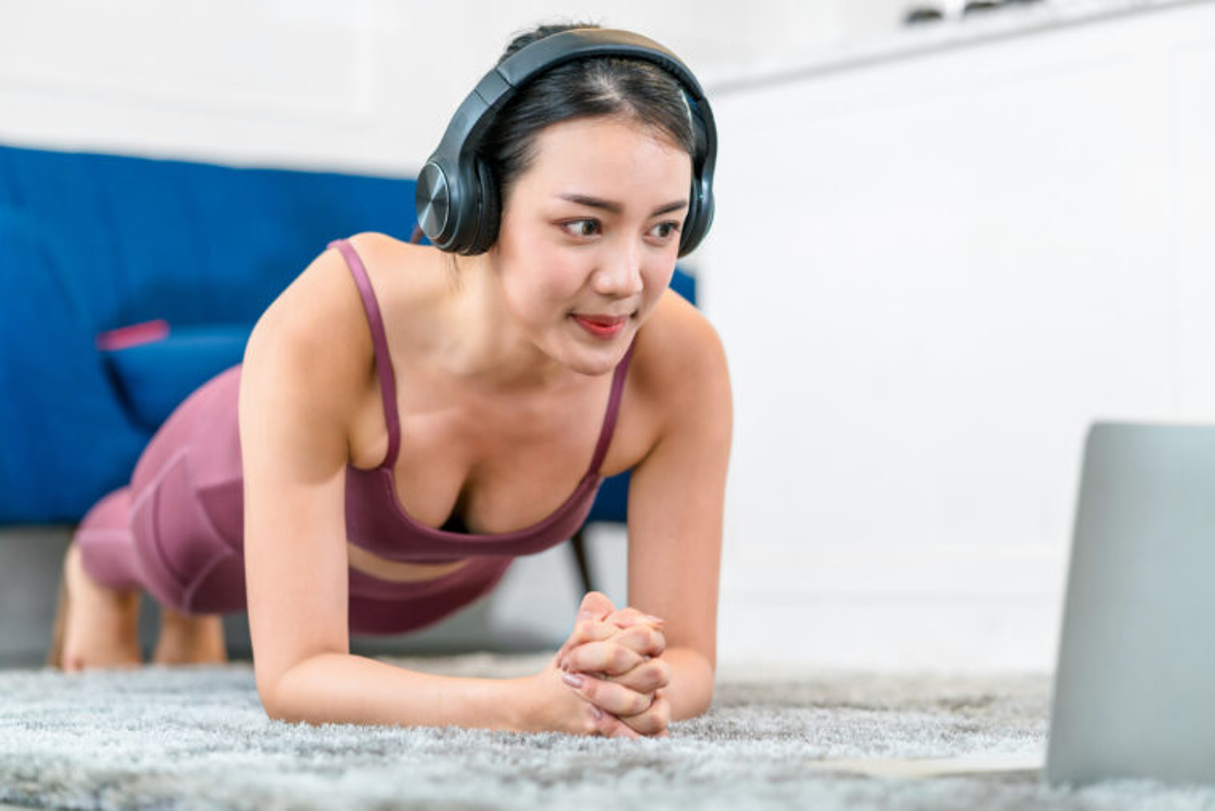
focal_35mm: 85
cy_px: 406
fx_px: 2870
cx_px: 608
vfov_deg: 16.1
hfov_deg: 23.9
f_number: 2.8
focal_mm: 85
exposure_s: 1/160
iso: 640
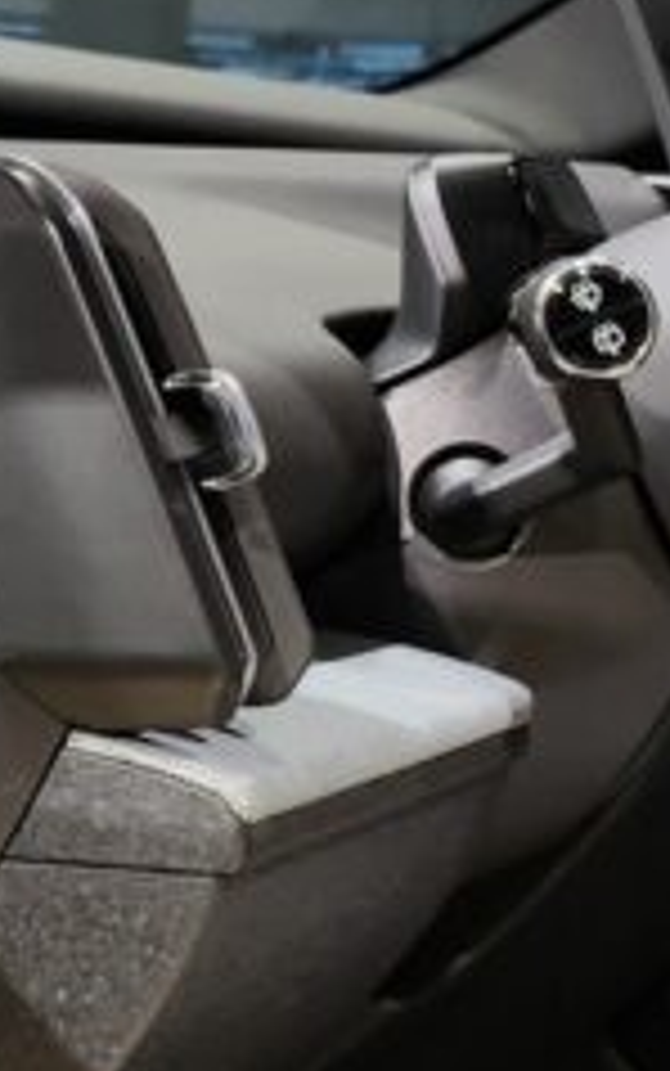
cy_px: 832
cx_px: 1264
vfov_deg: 19.6
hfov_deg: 11.4
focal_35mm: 105
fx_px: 3064
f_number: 1.8
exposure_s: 1/56
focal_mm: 5.4
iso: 100
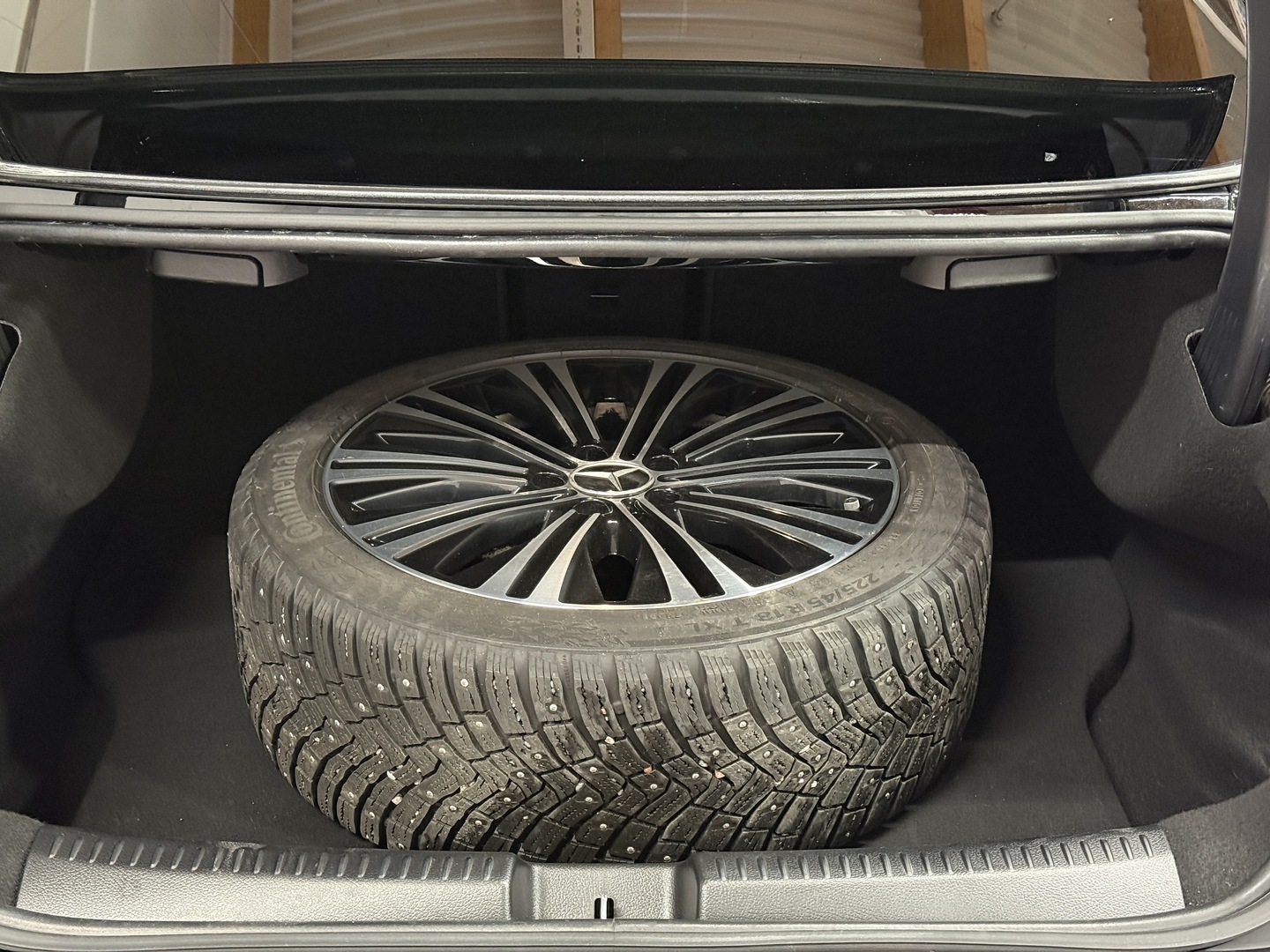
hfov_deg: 39.7
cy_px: 476
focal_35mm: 48
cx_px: 635
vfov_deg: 30.3
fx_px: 1761
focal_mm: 6.76
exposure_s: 1/37
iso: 500
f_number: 1.78
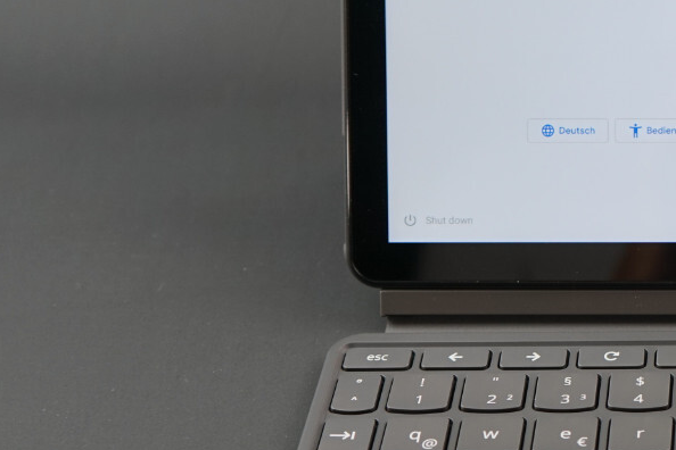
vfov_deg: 14.1
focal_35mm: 97
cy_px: 262
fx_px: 1821
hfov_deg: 19.9
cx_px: 786
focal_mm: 30
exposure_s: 1/60
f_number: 4
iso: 160
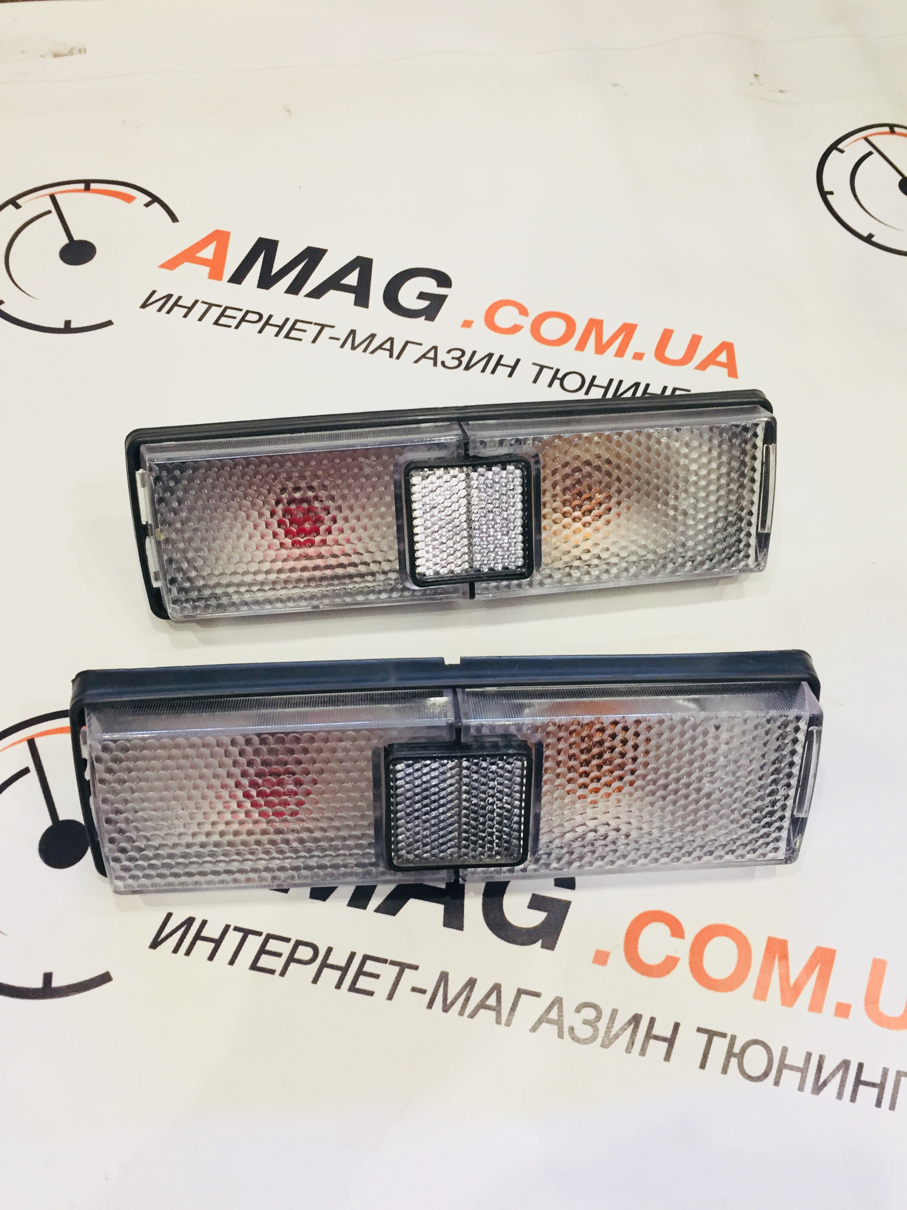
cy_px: 605
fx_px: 1013
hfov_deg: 48.2
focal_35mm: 29
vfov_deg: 61.7
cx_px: 454
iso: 160
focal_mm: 4.15
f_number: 2.2
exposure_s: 1/33
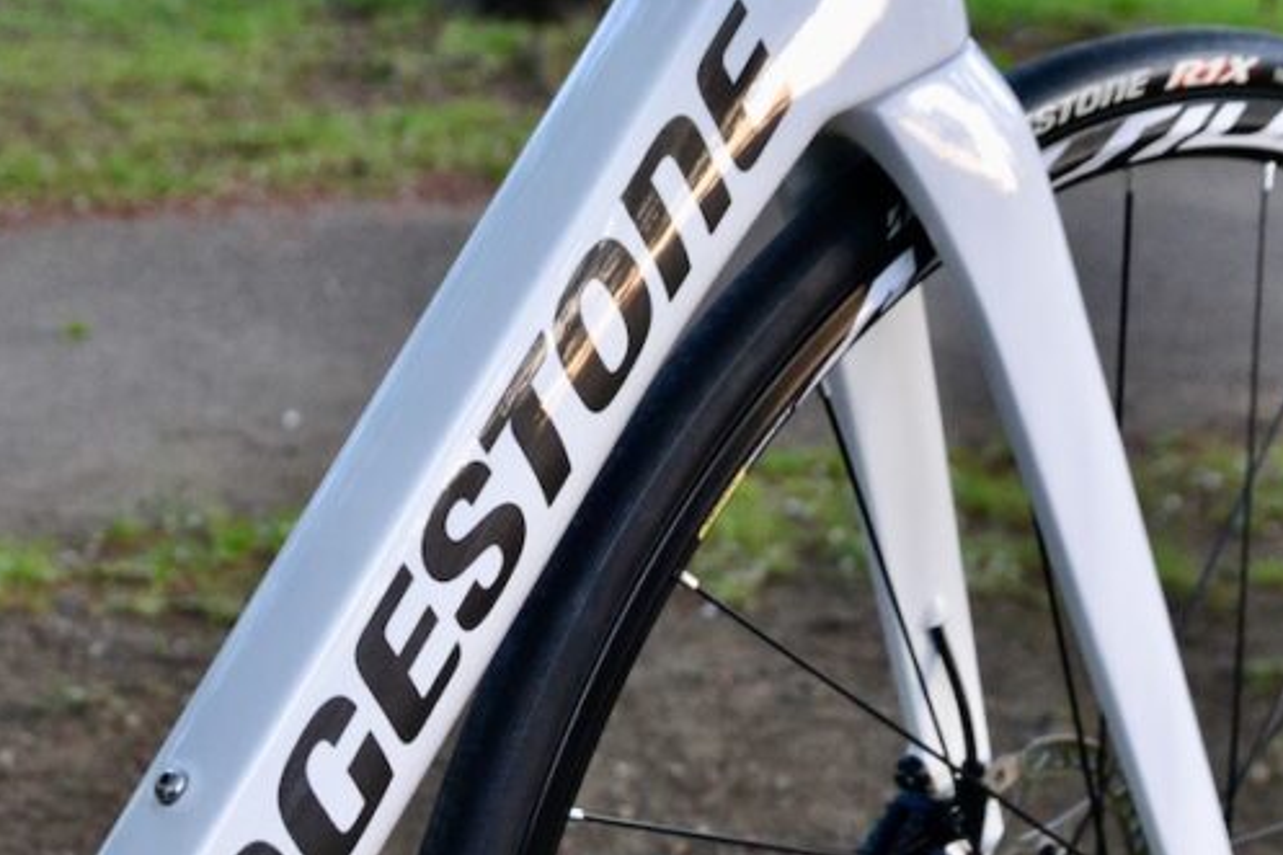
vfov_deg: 19.8
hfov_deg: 29.4
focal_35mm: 68
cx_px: 403
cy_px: 709
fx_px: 2423
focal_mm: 22
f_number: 5
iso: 1600
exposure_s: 1/100
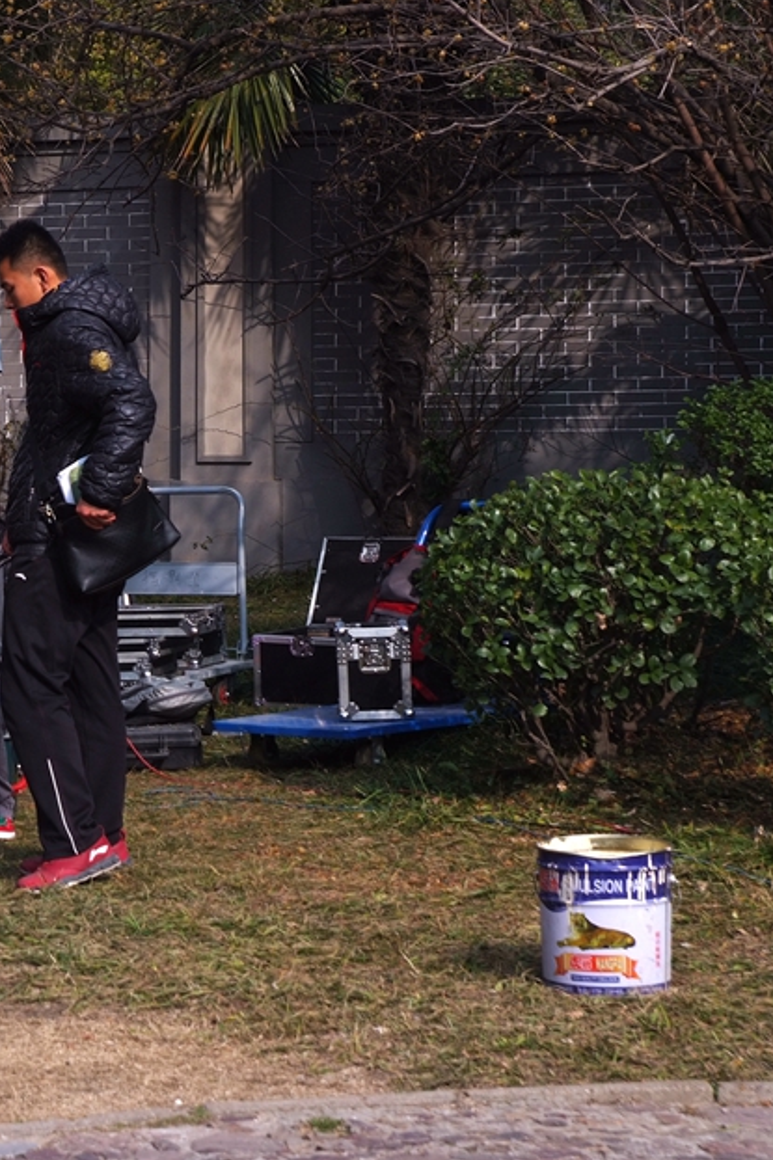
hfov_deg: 16.5
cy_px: 545
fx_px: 2546
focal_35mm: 79
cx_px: -156
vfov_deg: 25.7
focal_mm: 32
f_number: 8
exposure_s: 1/225
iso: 100
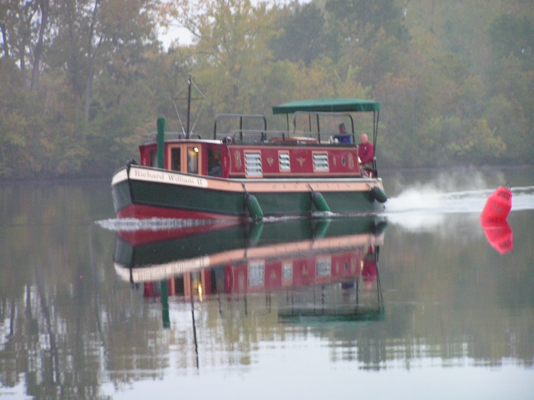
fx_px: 3224
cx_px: 267
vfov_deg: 7.1
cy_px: 200
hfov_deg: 9.5
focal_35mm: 209
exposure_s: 1/30
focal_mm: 34.7
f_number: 3.2
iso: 200
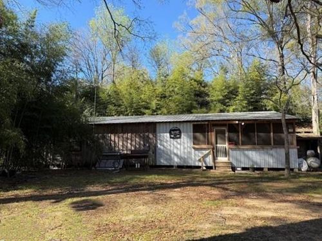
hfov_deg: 71.6
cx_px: 161
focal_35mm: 24
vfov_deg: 56.8
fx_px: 223
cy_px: 120
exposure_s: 1/1689
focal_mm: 6.76
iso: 80
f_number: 1.78
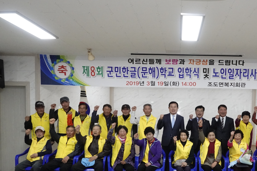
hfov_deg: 48.0
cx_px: 186
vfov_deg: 33.5
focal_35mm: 39
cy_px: 130
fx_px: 278
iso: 2000
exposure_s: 1/100
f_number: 5
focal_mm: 9.02
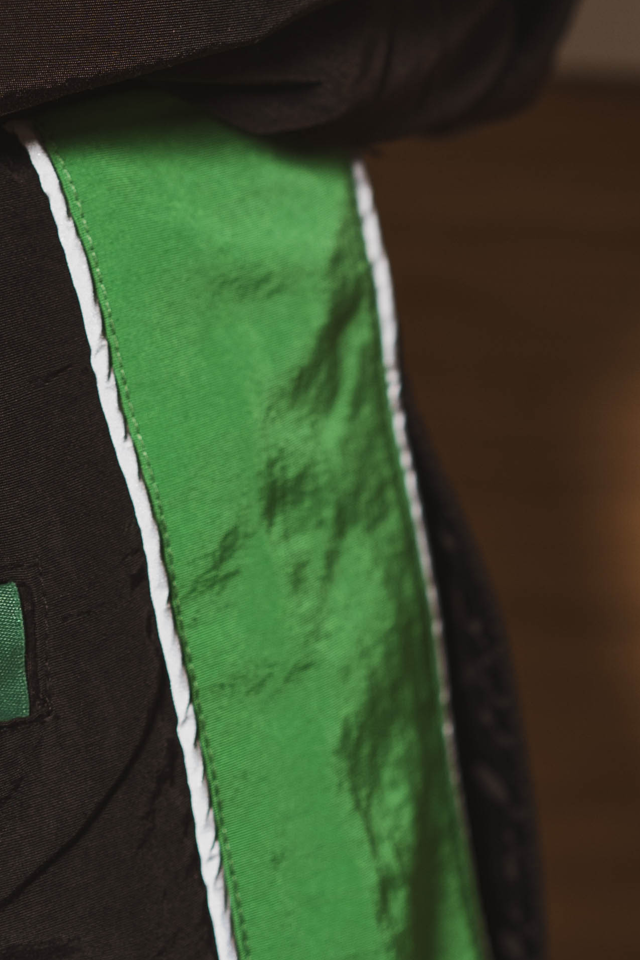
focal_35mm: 173
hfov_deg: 7.9
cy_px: -11
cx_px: 124
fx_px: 4613
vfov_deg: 11.8
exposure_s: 1/125
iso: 400
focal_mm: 55
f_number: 4
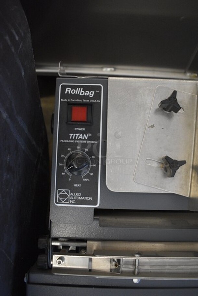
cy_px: 148
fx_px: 222
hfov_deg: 48.0
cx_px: 99
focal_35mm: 27
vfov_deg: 67.3
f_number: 3.5
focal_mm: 18
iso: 3200
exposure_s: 1/125
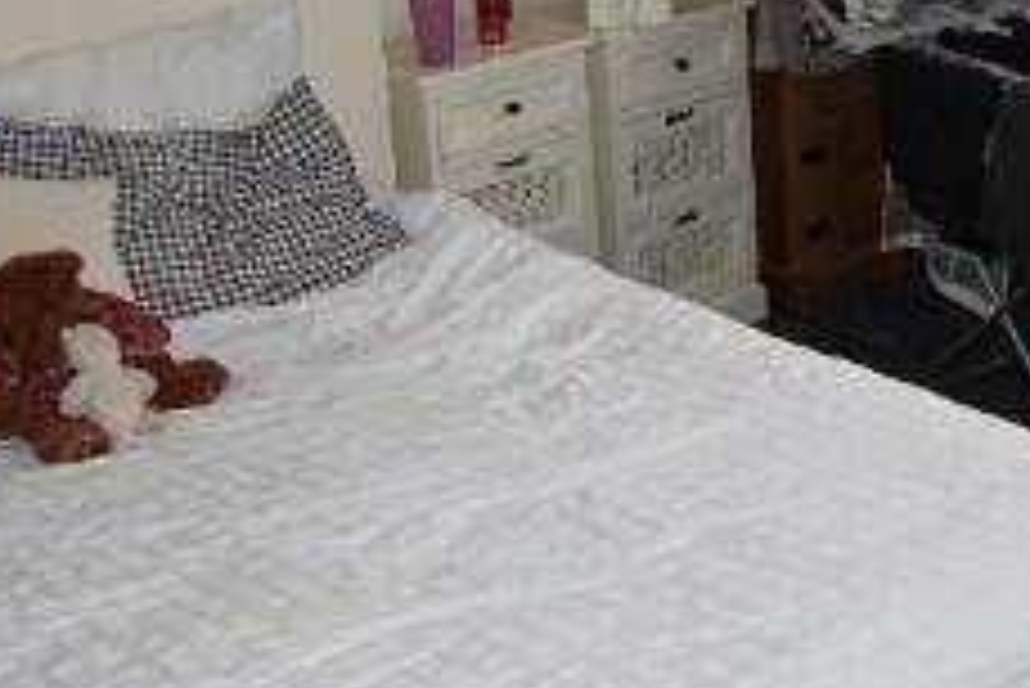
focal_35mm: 67
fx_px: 1918
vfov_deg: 19.7
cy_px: -11
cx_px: 801
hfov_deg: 29.5
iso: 800
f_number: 4
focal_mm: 10
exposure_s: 1/160
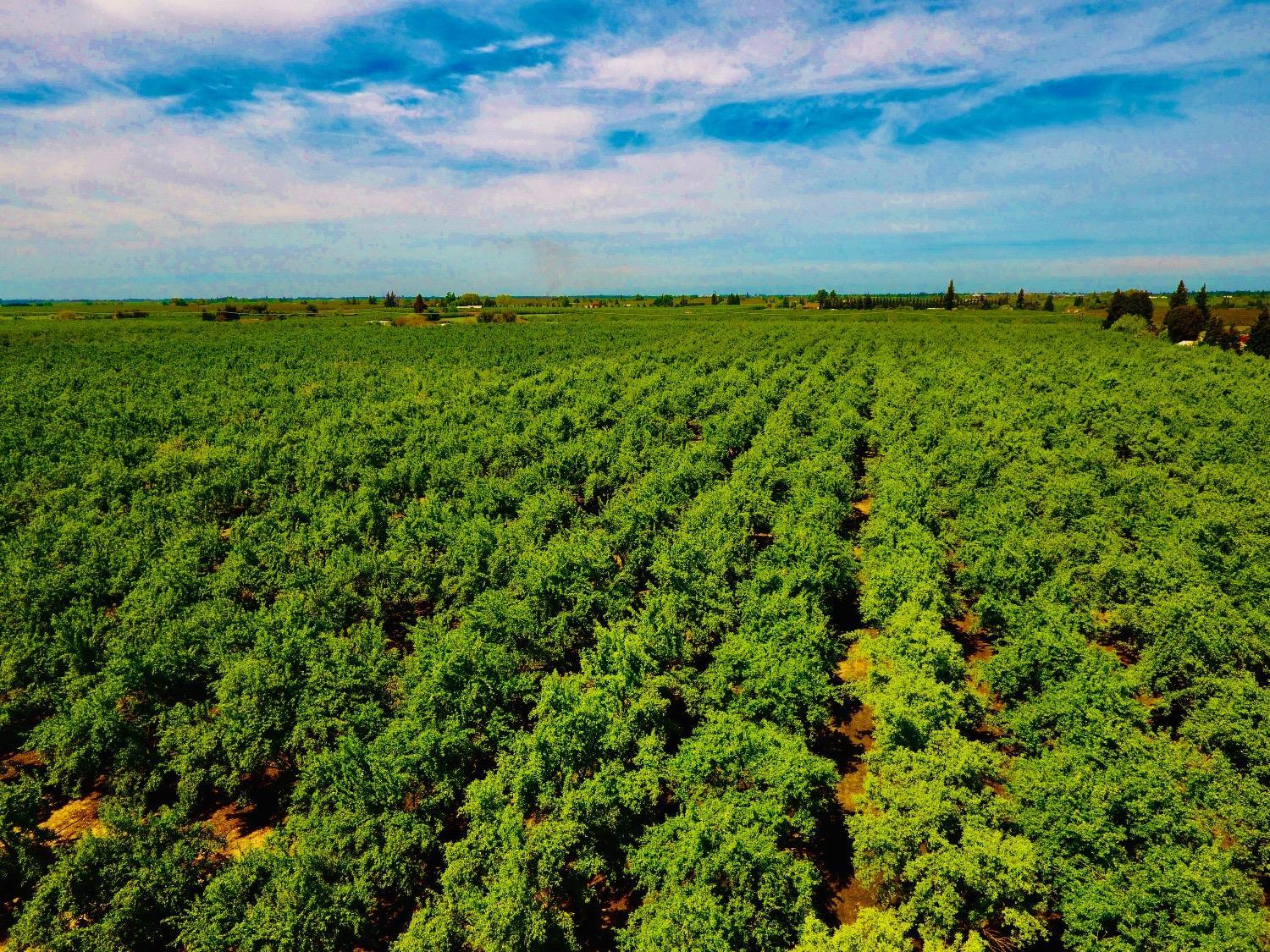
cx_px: 635
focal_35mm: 20
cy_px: 476
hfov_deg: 81.7
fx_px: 734
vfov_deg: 66.0
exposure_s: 1/120
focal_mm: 3.61
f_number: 2.8
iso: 118
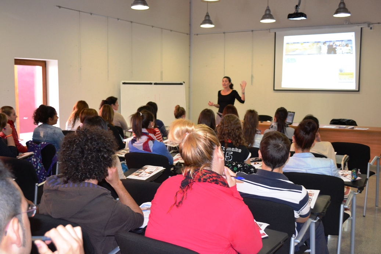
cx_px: 190
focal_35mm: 36
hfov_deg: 53.1
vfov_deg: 36.9
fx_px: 381
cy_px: 127
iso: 1800
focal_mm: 24
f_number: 4
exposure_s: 1/60
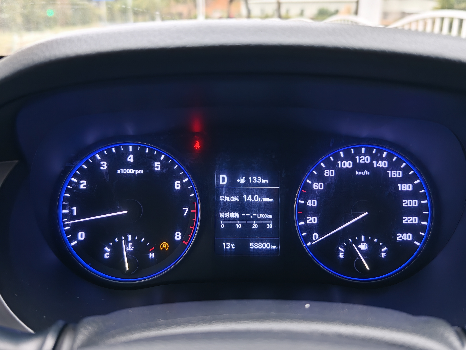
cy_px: 175
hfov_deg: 55.4
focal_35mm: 33
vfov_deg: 42.9
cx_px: 233
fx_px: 444
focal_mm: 8.67
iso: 1000
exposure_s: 1/71
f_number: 1.8
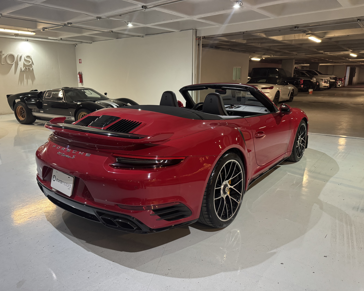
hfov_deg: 68.1
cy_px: 146
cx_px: 173
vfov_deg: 56.8
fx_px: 269
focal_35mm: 25
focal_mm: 6.76
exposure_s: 1/60
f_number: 1.78
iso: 500
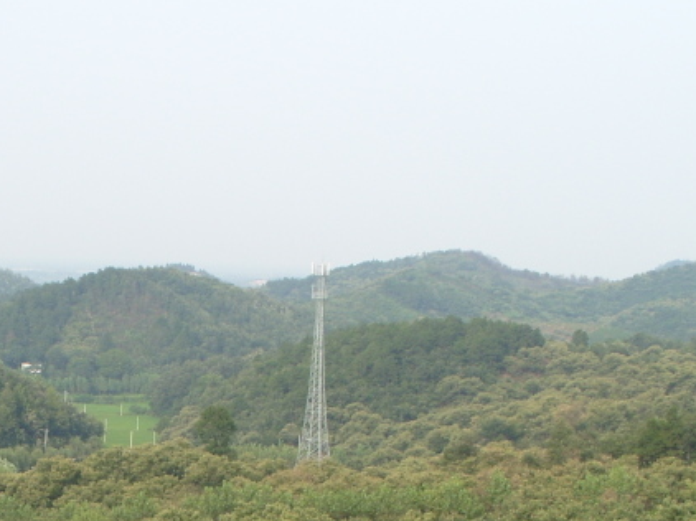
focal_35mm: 85
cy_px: 549
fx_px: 1708
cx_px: 33
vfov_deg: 16.9
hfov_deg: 22.3
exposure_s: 1/250
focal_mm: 7.8
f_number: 5.7
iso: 80
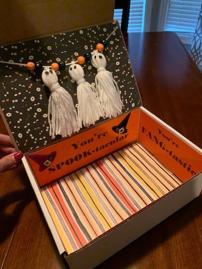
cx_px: 101
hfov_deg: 53.1
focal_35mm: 26
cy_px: 134
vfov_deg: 67.3
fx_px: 202
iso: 640
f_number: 1.8
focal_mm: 4.25
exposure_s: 1/30
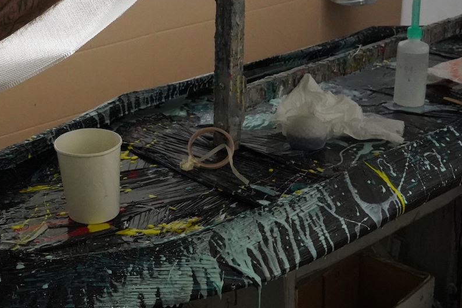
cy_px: -29
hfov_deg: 26.5
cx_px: 33
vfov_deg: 18.0
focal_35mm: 73
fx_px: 940
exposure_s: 1/500
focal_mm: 29.1
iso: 8000
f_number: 8
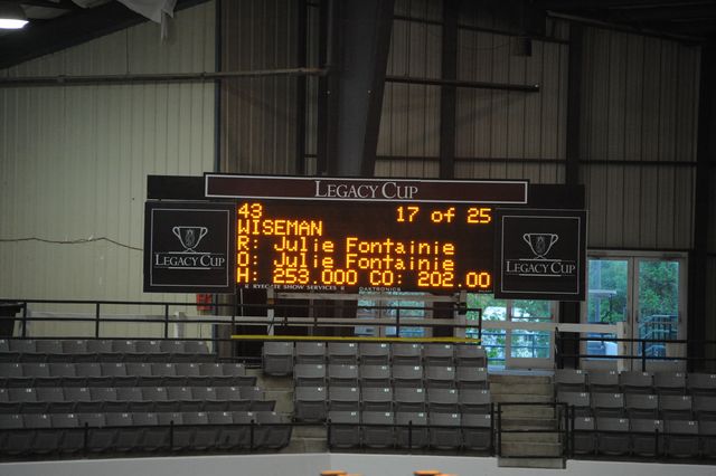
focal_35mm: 200
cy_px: 238
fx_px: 3976
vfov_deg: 6.9
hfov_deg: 10.3
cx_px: 358
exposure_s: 1/400
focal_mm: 200
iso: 6400
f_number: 4
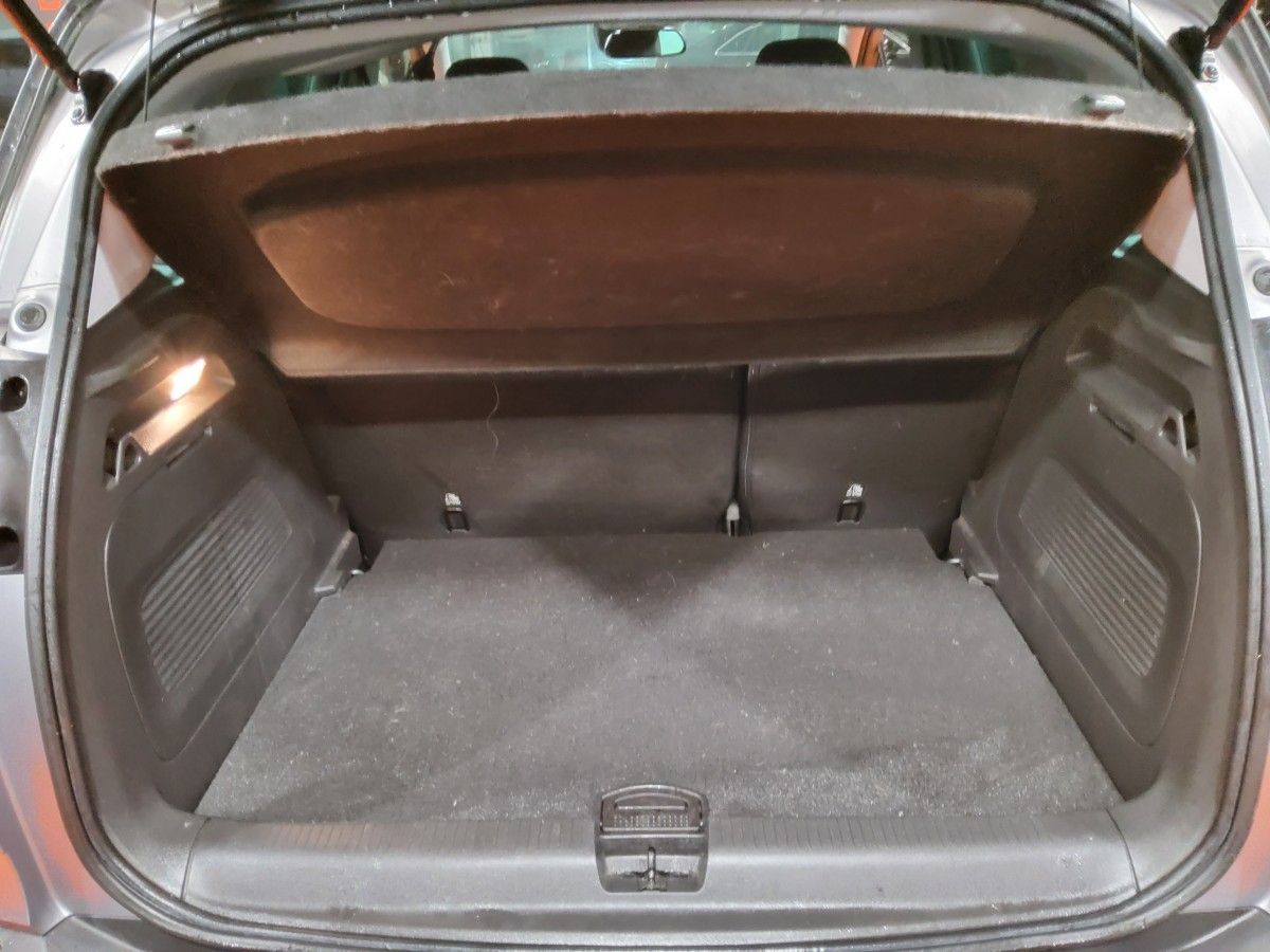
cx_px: 635
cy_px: 476
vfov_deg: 53.1
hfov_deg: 67.3
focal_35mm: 26
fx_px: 954
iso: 1000
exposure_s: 1/20
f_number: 2
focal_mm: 3.08
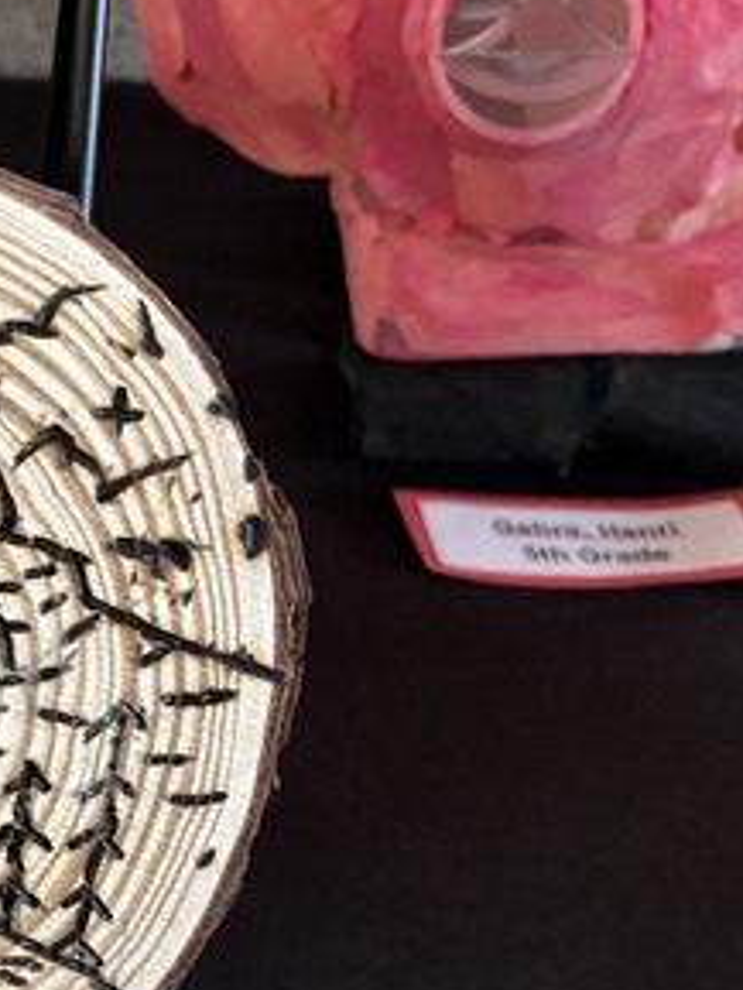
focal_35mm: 72
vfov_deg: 26.8
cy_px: 685
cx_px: -195
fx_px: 2059
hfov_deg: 19.1
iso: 500
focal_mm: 5.96
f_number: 1.6
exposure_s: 1/40
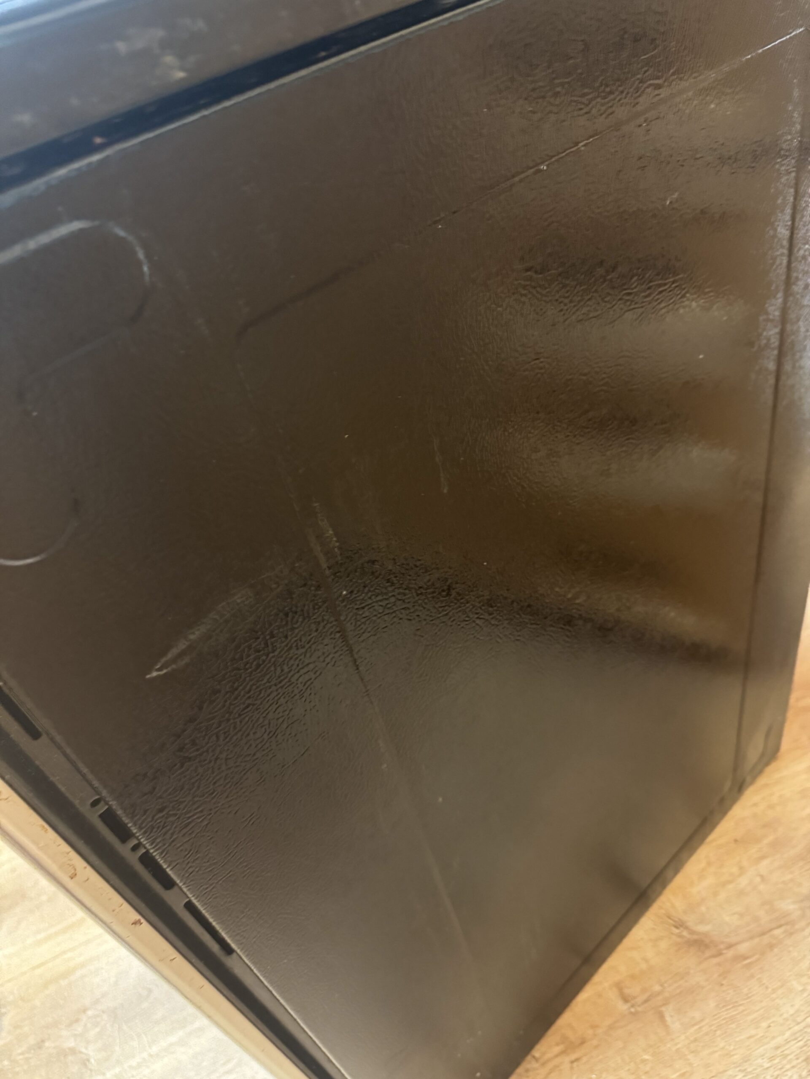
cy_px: 540
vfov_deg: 71.6
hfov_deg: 56.8
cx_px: 405
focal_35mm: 24
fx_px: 749
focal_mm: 6.76
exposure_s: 1/30
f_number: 1.78
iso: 800
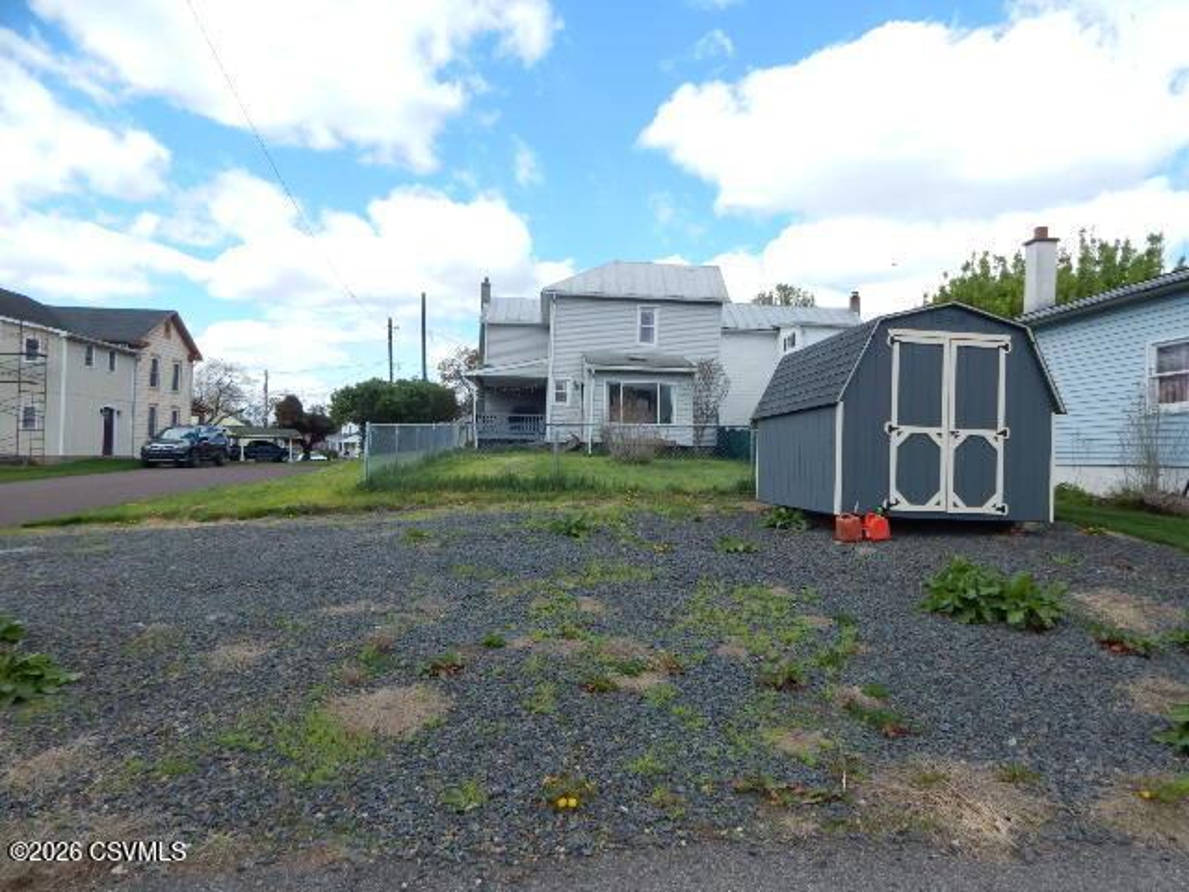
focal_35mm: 22
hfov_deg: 76.4
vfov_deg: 61.1
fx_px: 756
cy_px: 446
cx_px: 594
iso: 125
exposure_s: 1/1250
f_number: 3
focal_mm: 4
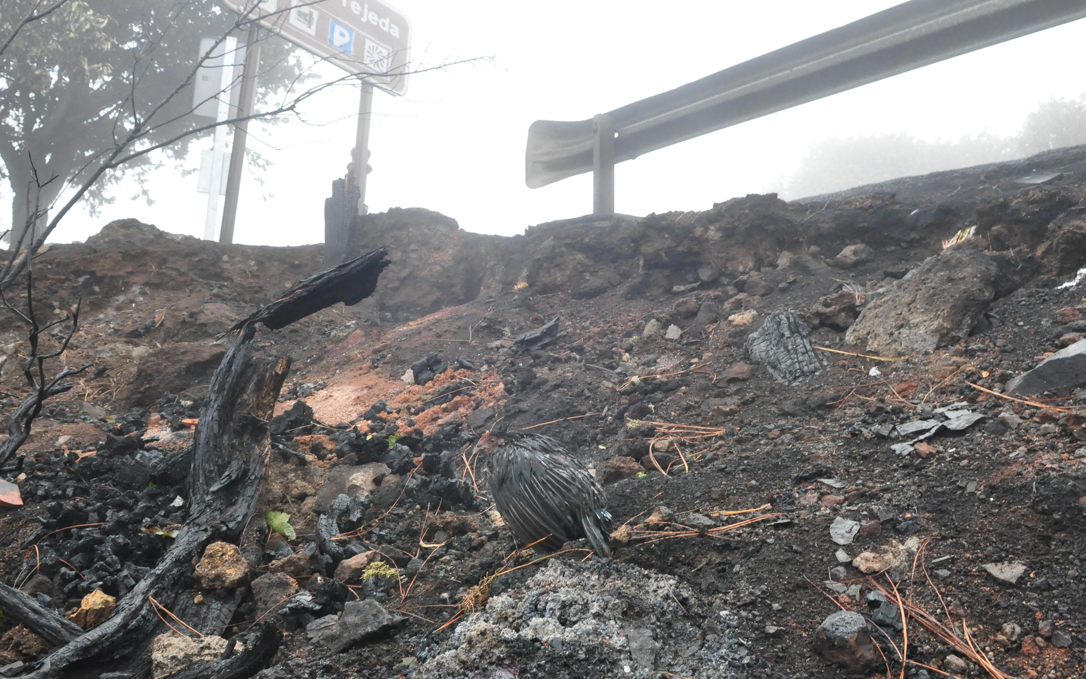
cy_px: 308
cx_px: 507
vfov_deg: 43.7
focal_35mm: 29
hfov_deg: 65.4
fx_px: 845
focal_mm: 17
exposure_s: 1/60
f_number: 9
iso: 1250
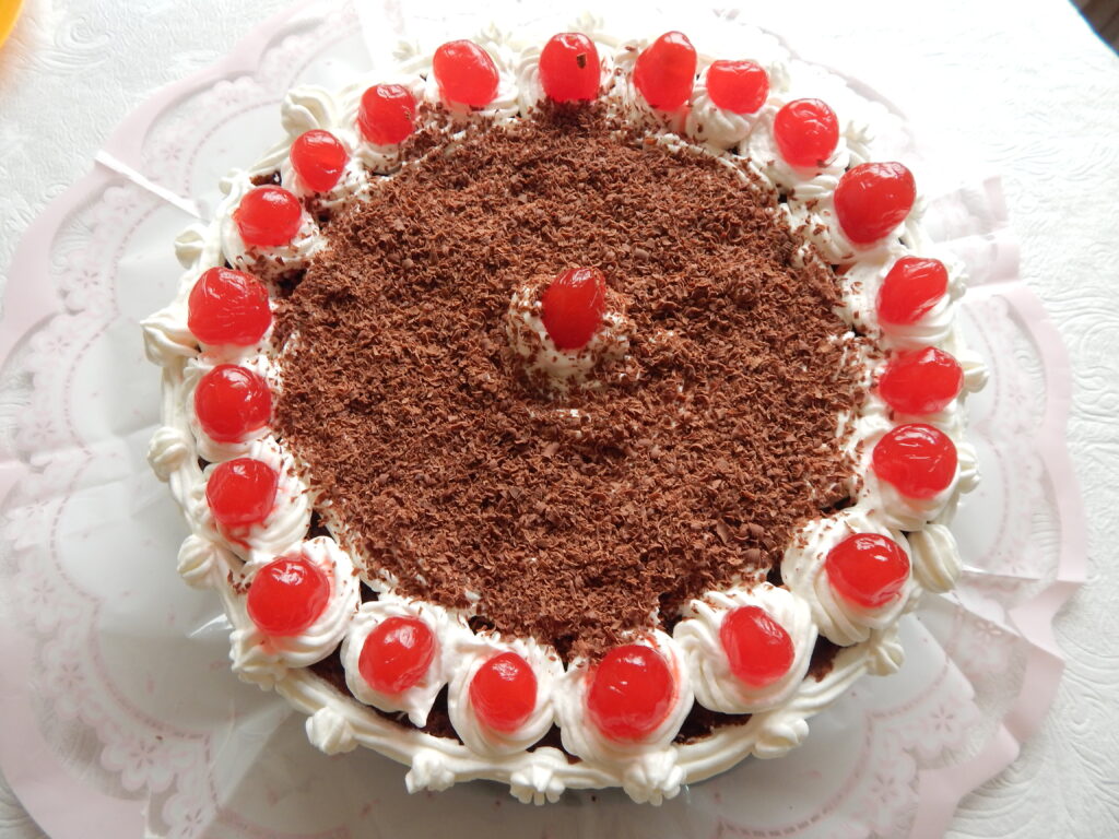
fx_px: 711
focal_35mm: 22
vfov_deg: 61.1
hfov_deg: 76.4
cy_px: 420
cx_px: 560
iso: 125
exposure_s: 1/40
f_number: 3
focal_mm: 4
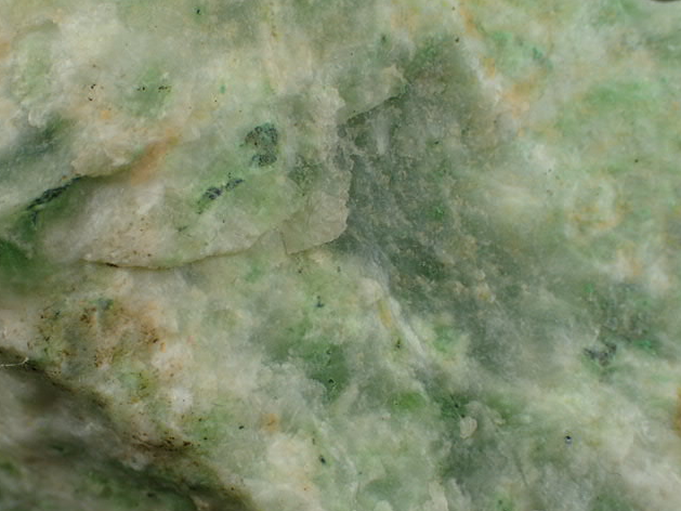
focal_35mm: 58
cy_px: 258
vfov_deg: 25.2
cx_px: 339
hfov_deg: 33.2
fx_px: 1141
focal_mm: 10.29
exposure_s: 1/200
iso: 160
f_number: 3.5
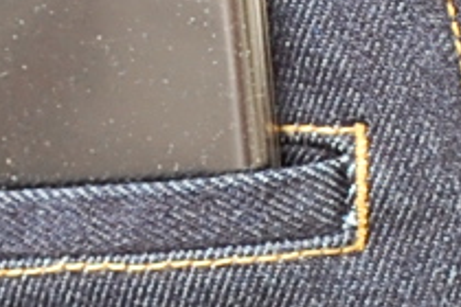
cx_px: 114
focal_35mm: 193
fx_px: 2471
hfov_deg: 10.6
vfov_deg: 7.1
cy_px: 164
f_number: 5
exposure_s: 1/100
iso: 400
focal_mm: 18
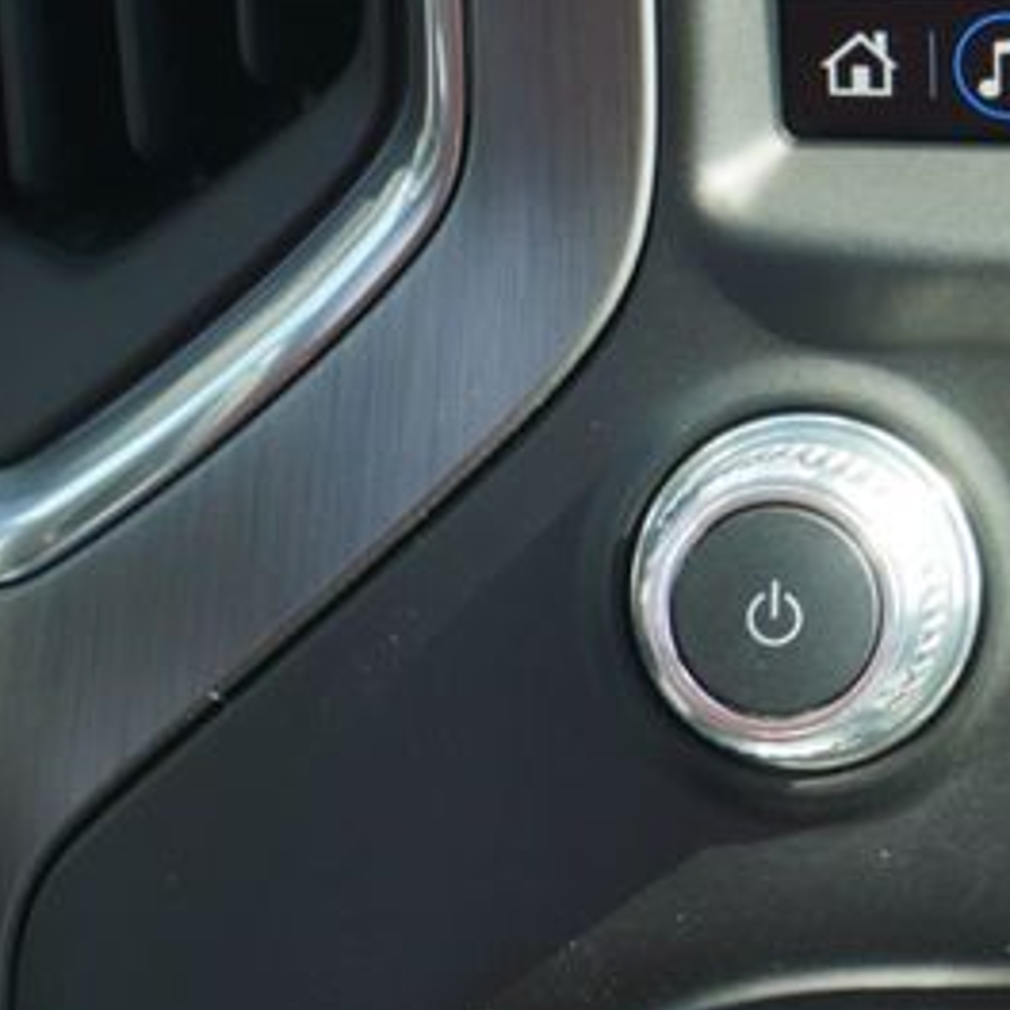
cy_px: -138
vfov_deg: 16.9
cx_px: 1442
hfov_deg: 16.3
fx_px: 3268
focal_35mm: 99
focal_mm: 20
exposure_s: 1/80
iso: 100
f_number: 4.5
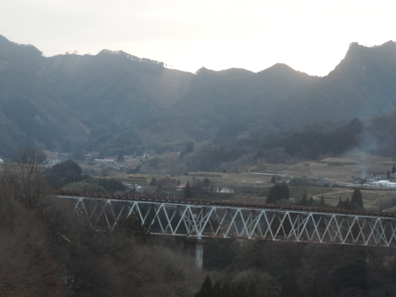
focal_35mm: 120
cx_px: 198
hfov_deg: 16.4
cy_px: 148
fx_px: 1373
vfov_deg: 12.3
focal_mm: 21.4
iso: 400
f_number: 4.2
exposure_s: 1/60
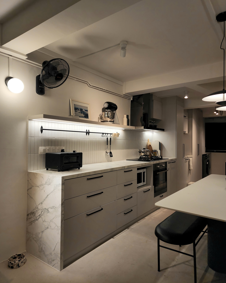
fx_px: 201
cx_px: 113
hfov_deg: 58.8
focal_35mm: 24
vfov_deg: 70.3
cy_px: 142
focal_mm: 6.4
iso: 50
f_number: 1.8
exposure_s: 1/100
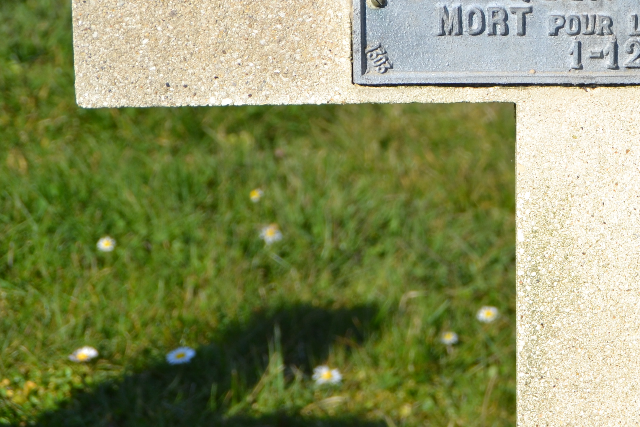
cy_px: -15
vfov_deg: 8.9
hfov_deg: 13.3
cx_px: 621
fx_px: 2720
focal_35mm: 153
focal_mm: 48
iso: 100
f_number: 9
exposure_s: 1/320
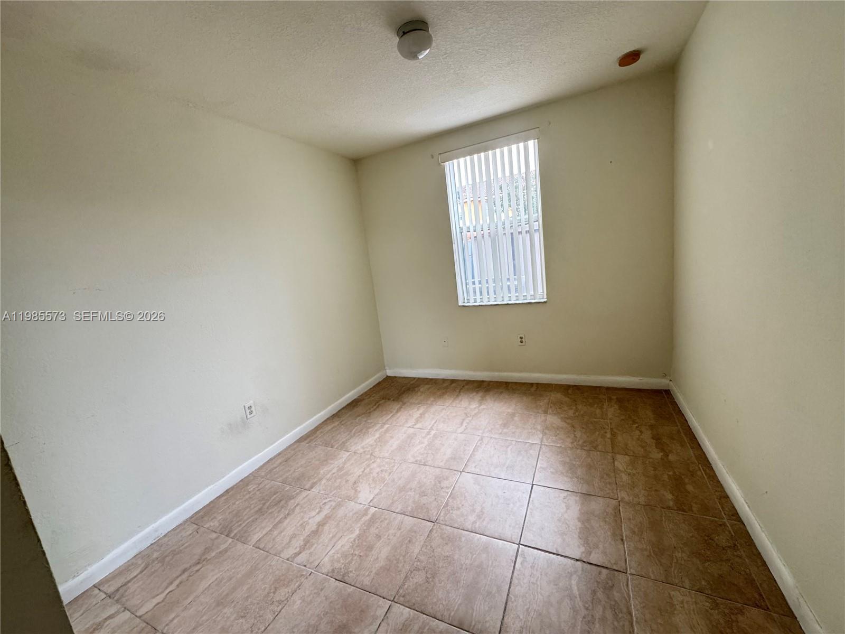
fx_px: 342
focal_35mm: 14
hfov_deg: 102.1
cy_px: 317
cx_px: 422
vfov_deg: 85.7
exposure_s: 1/120
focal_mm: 2.22
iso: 320
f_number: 2.2
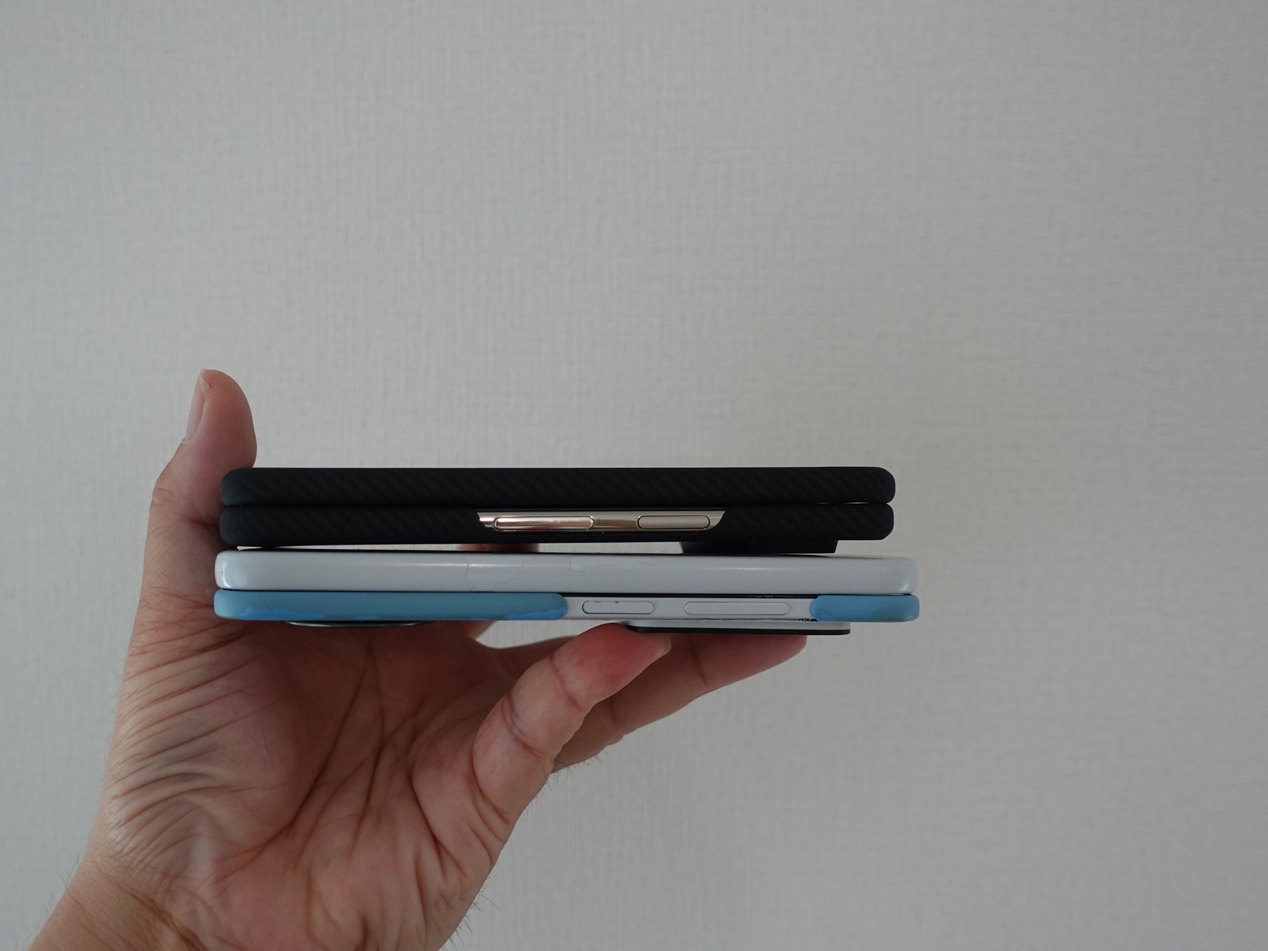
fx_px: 1282
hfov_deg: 52.5
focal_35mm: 35
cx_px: 548
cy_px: 479
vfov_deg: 40.7
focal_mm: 12.27
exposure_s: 1/250
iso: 500
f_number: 2.8
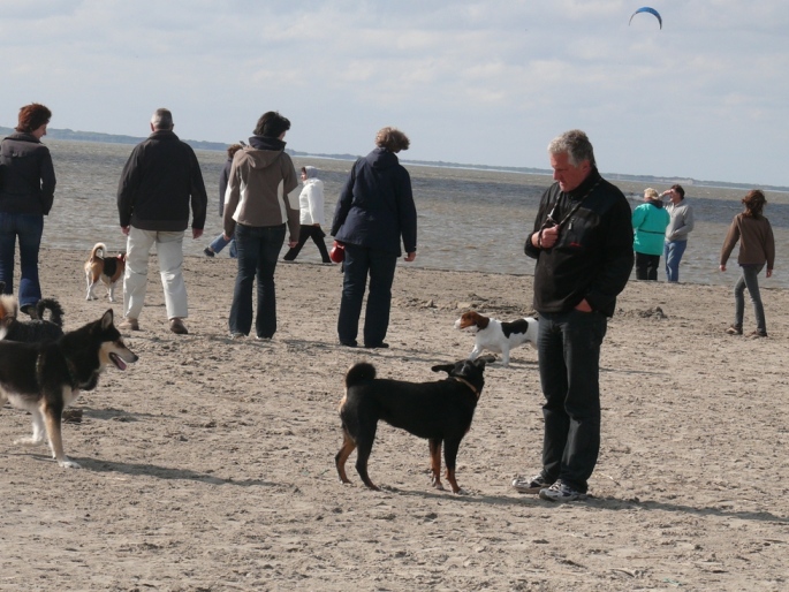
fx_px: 3898
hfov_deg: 11.6
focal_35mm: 171
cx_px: 394
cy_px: 296
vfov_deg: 8.7
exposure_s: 1/500
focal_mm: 32.4
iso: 100
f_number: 6.3
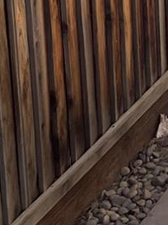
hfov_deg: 8.5
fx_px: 1088
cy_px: -42
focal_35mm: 168
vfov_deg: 11.5
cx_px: 311
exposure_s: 1/1144
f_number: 1.8
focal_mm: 3
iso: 16
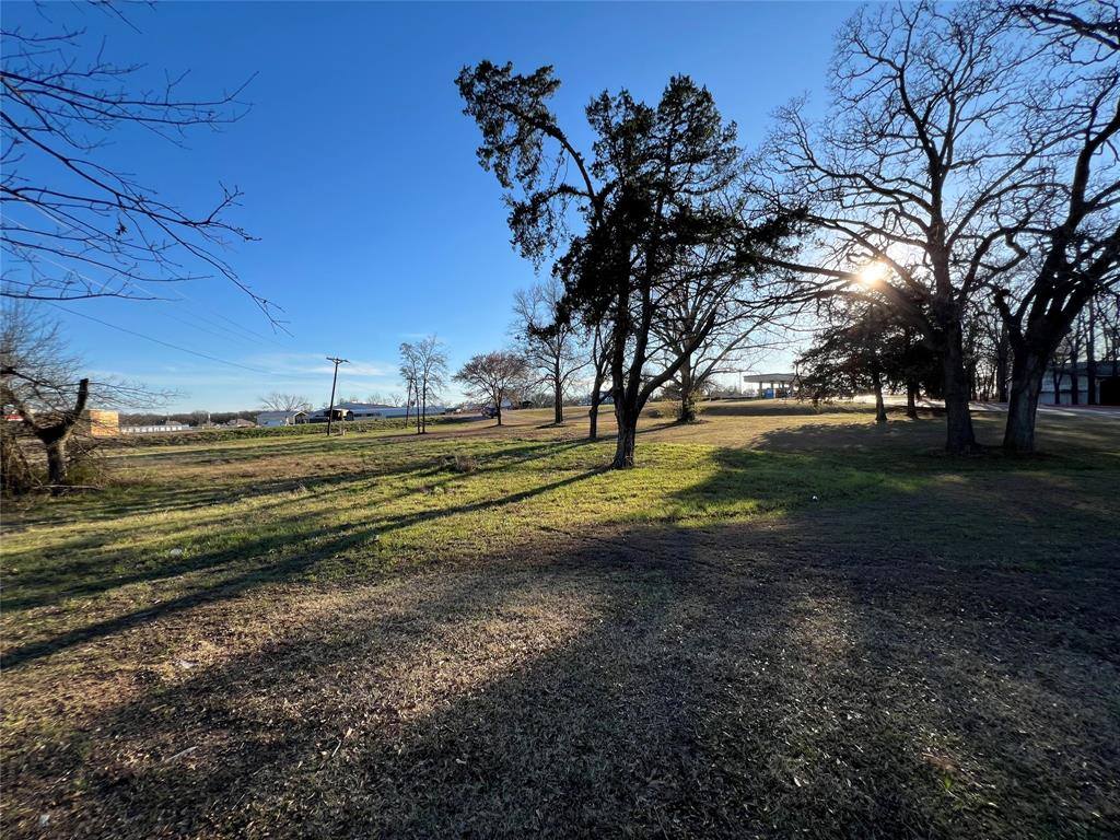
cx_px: 560
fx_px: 421
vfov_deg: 89.9
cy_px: 420
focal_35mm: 13
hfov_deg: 106.2
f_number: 1.8
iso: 32
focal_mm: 1.57
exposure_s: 1/889
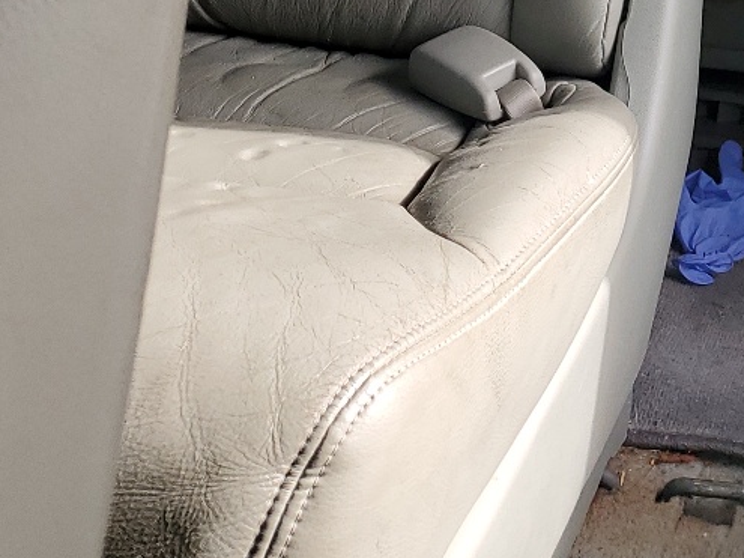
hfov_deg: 21.3
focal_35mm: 84
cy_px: -316
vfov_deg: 15.9
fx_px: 1805
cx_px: 947
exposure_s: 1/417
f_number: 1.5
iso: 50
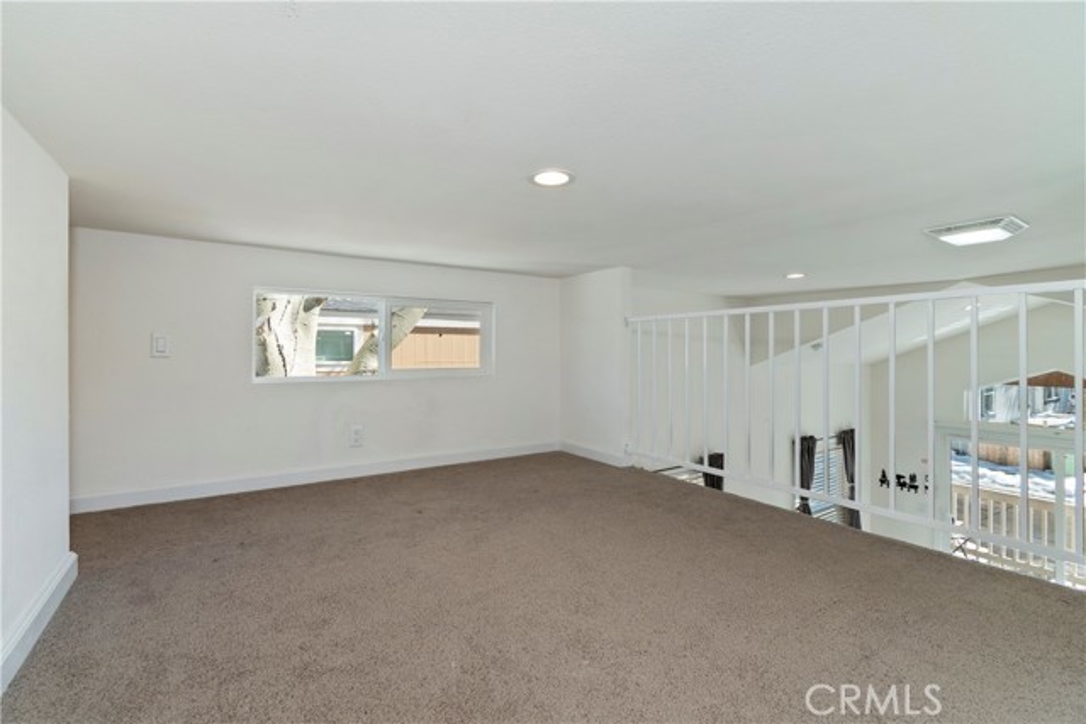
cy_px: 362
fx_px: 453
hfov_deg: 100.4
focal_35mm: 15
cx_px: 543
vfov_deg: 77.4
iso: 125
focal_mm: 10
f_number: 8
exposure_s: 1/30
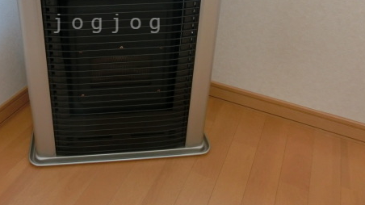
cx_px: 109
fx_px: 358
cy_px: 23
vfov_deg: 30.7
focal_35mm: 37
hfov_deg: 52.5
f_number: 3
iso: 200
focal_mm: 4.24
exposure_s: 1/125
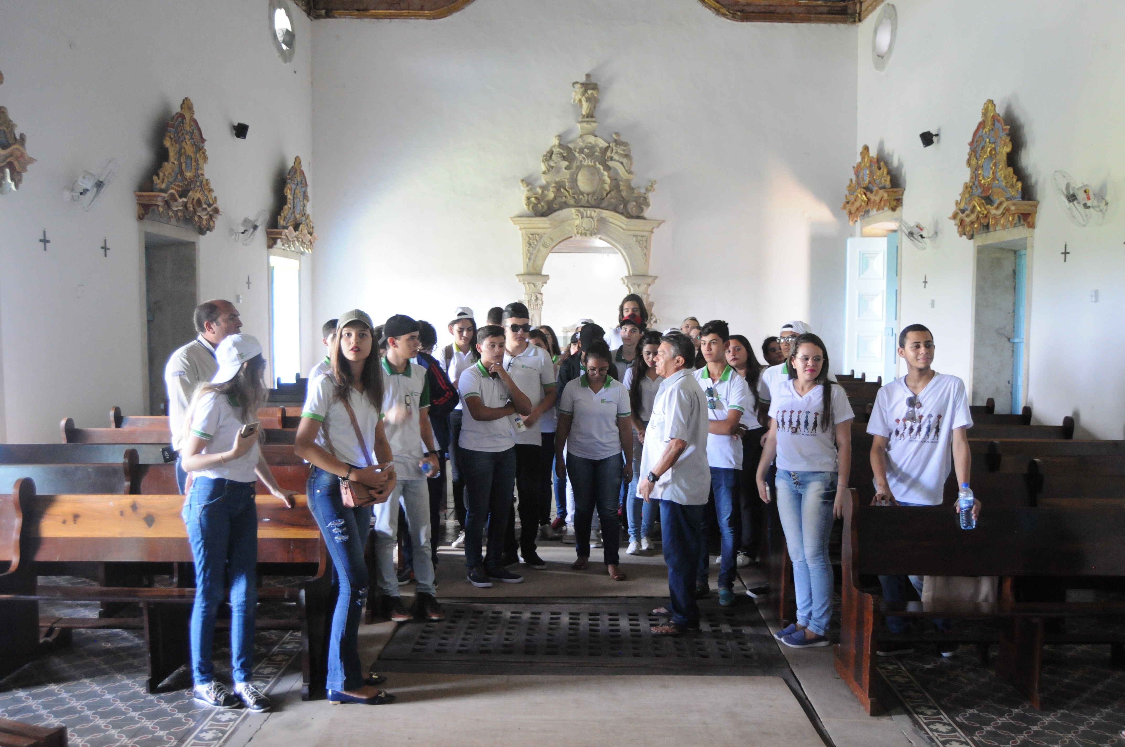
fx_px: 1077
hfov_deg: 55.2
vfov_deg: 38.3
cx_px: 562
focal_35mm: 34
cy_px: 374
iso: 1600
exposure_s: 1/40
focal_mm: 23
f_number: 3.8
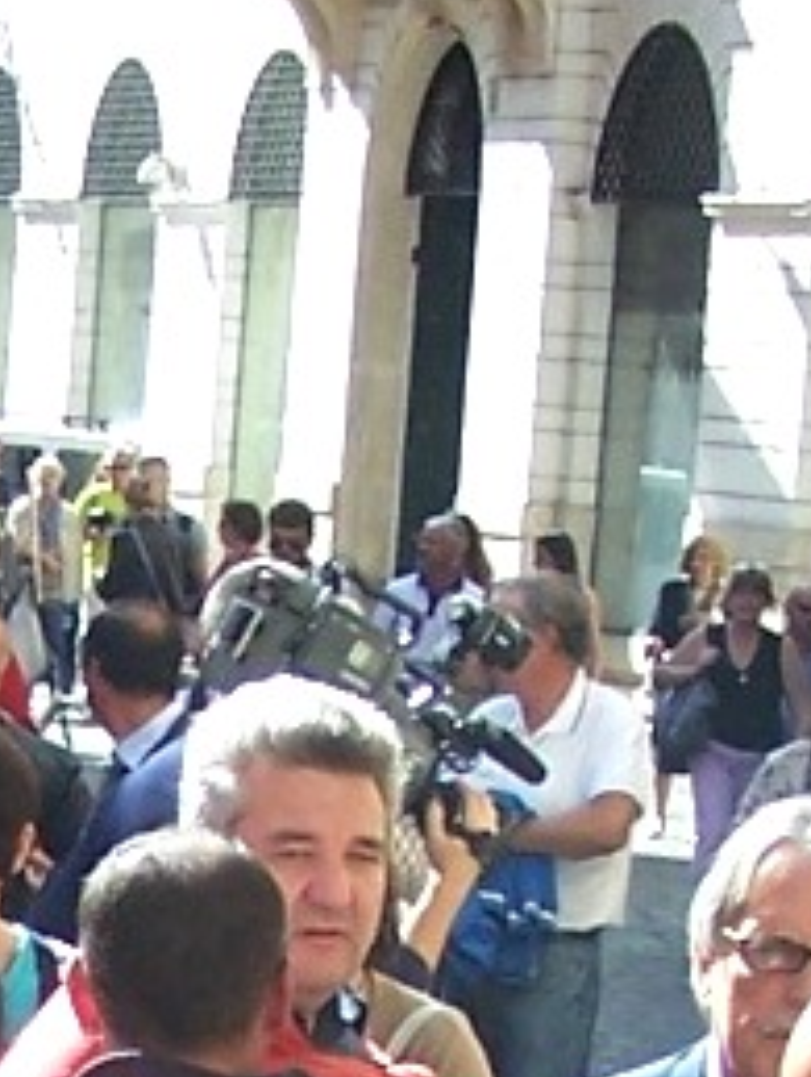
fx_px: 5173
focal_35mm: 166
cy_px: 1543
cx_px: -160
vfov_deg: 11.5
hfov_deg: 8.9
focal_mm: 6.3
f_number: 2.8
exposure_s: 1/350
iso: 80
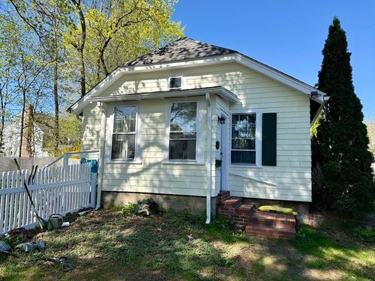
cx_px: 188
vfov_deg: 56.8
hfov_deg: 71.6
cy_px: 140
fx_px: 260
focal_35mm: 24
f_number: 1.78
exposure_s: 1/1727
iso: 80
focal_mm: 6.76
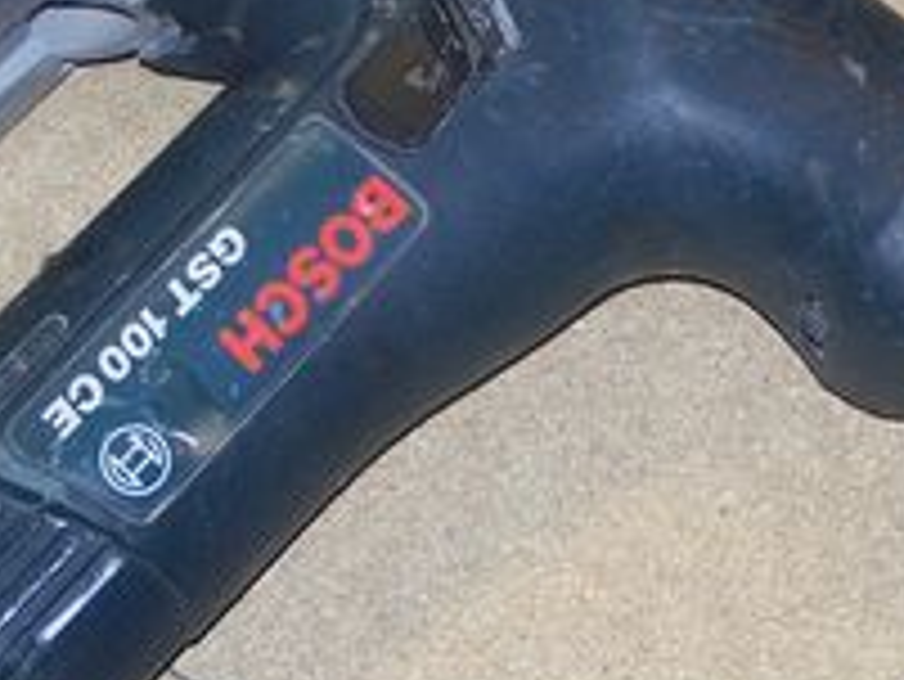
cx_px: 607
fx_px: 4233
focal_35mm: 162
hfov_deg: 12.2
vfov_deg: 9.2
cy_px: 239
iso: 80
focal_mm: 8.5
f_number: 3
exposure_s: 1/60
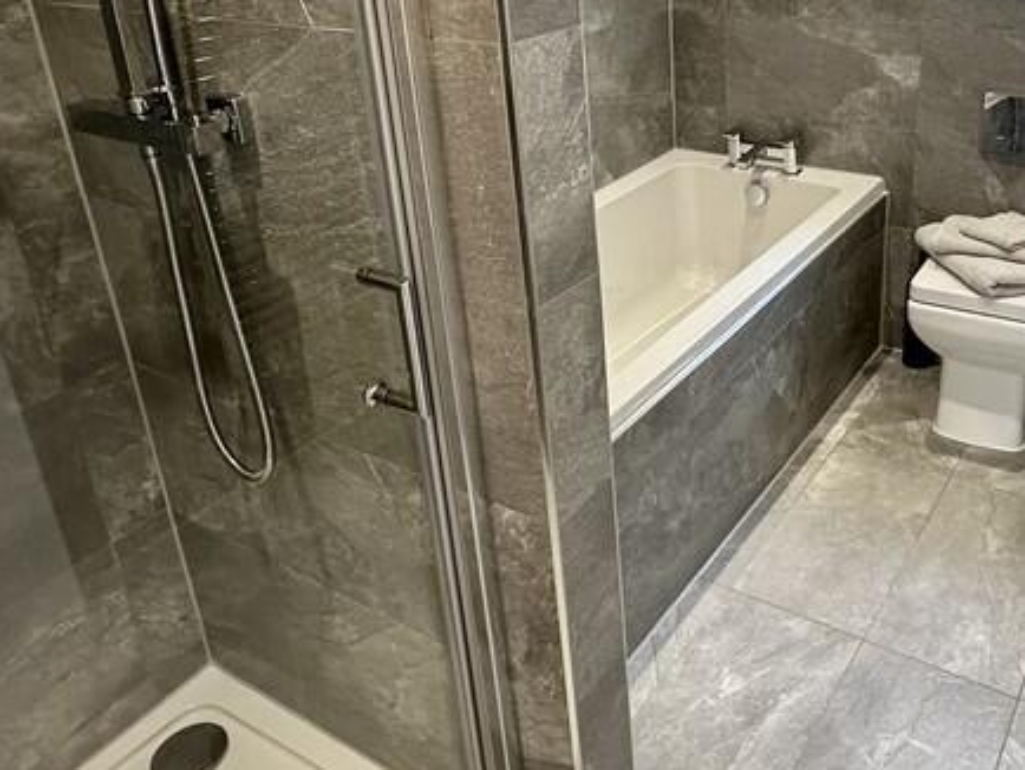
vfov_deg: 42.1
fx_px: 978
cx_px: 694
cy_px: 227
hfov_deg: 54.1
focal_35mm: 33
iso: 250
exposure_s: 1/50
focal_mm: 2.22
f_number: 2.2
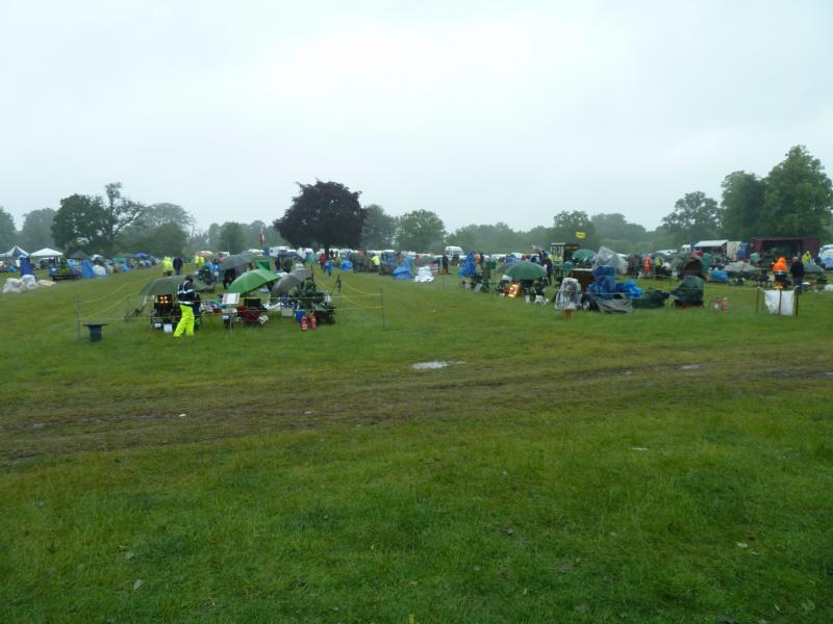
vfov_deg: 54.9
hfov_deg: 69.4
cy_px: 312
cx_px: 416
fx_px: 602
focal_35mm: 25
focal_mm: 4.1
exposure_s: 1/125
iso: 100
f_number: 3.3
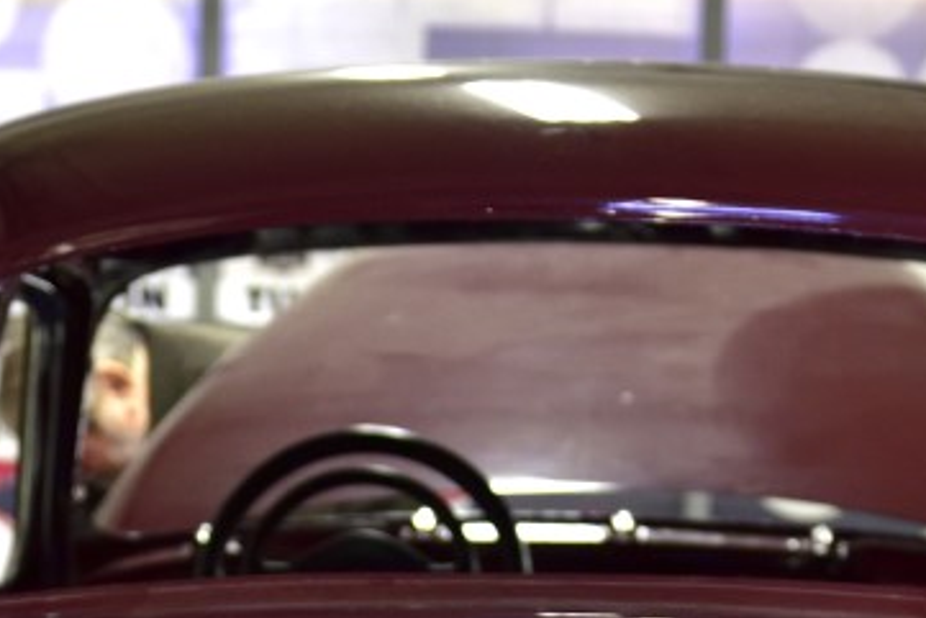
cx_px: 392
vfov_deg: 8.4
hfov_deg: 13.1
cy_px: 1126
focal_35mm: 157
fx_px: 4040
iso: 800
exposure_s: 1/30
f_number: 3.3
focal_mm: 35
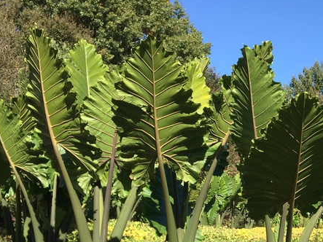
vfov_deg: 21.8
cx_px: 342
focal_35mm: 67
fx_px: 625
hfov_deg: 26.9
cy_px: 171
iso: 32
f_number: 2.2
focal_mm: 4.15
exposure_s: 1/1068
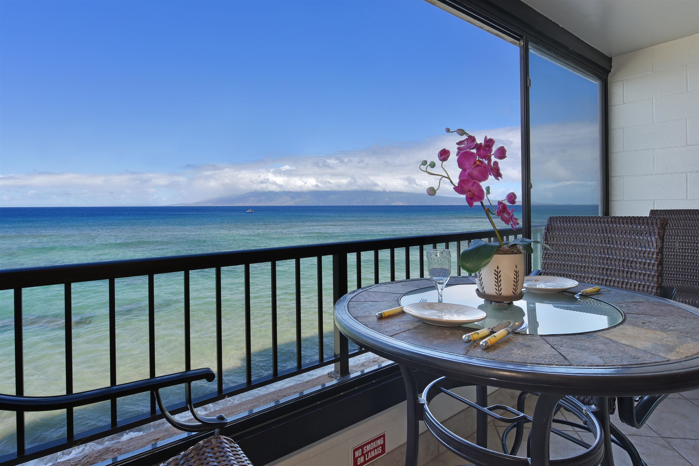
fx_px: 330
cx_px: 350
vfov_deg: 70.5
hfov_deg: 93.3
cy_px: 233
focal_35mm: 17
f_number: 16
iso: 450
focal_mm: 17
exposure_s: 1/60
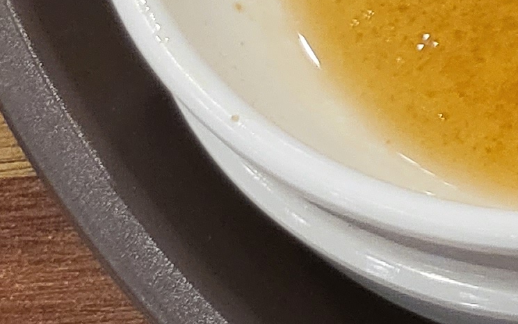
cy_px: -378
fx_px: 2090
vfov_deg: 8.3
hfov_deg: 11.4
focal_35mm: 148
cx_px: 1302
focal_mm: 4.25
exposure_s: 1/120
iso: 250
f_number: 1.8
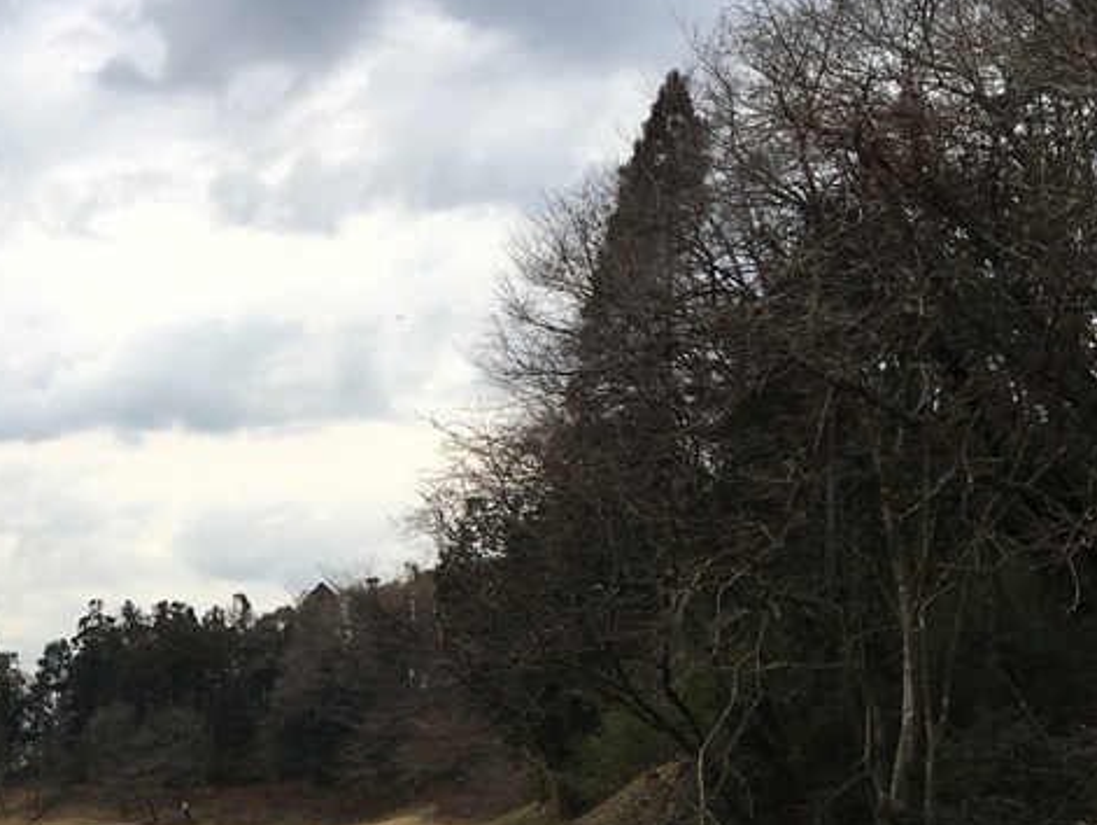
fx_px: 1998
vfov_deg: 22.5
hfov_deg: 29.6
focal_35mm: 63
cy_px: 799
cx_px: 135
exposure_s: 1/2024
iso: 25
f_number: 2.2
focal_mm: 4.15
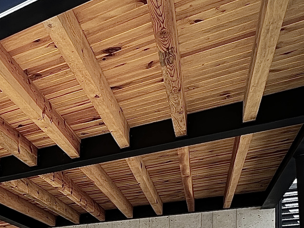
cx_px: -81
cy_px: 307
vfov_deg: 28.5
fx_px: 351
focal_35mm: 40
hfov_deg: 34.6
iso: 32
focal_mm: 1.57
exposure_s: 1/294
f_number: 1.8
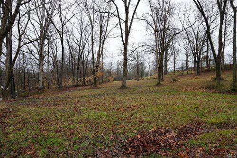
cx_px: 118
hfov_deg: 73.8
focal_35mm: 24
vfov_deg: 53.1
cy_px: 79
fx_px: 158
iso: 100
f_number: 5.6
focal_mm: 16
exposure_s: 1/60
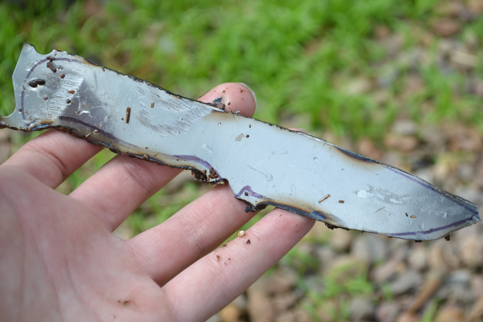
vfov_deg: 18.9
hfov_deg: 28.1
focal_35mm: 72
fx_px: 966
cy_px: 161
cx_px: 242
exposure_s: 1/160
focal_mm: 48
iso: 100
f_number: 6.3
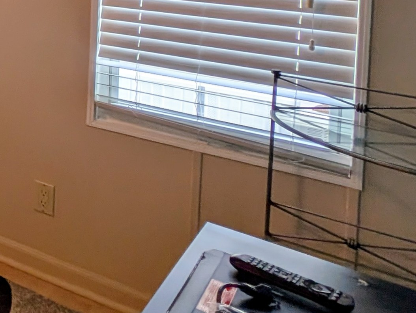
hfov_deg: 25.3
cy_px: -67
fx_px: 542
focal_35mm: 45
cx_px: -268
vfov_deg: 28.0
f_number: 1.95
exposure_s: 1/120
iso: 43
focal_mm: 2.23
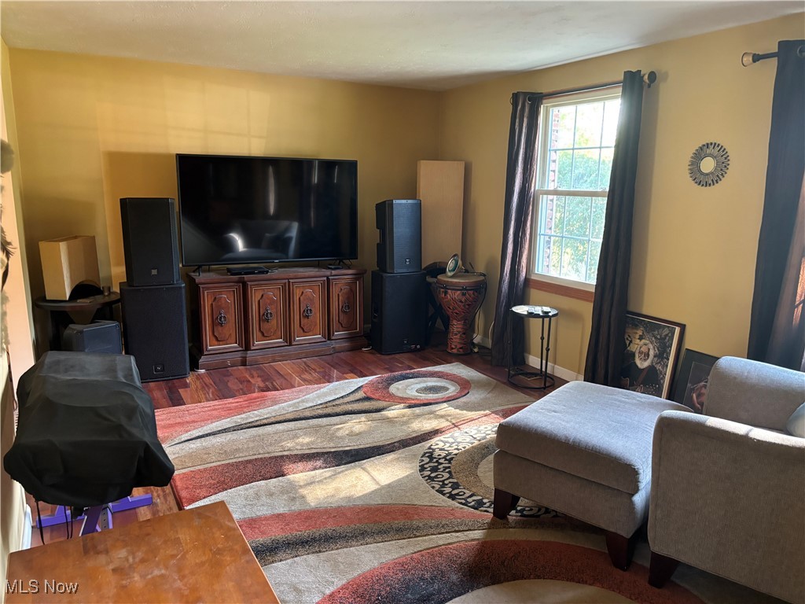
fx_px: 605
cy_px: 302
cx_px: 402
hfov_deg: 67.3
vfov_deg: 53.1
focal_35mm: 26
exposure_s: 1/40
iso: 400
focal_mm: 5.96
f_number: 1.6
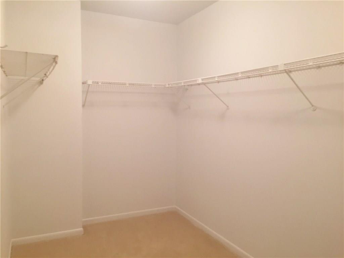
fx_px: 288
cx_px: 172
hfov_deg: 61.7
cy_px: 129
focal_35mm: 29
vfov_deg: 48.2
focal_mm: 4.15
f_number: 2.2
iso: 80
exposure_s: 1/30
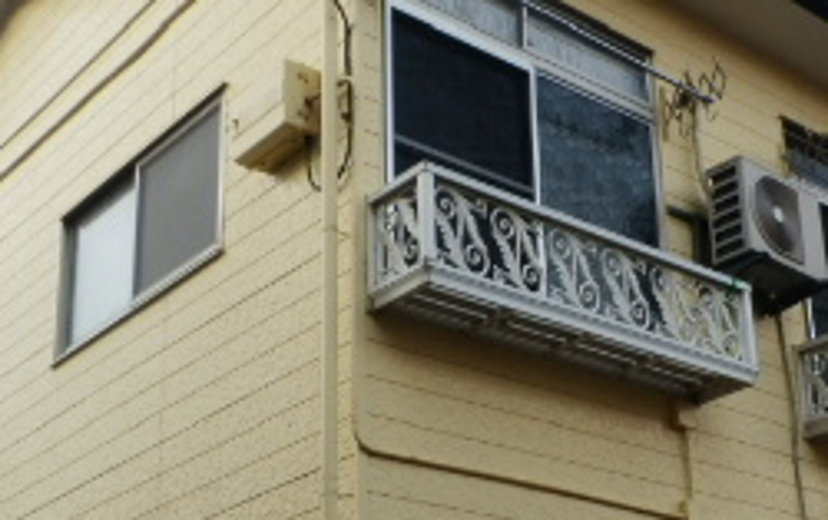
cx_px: 543
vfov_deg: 19.8
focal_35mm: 65
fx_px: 1469
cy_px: 424
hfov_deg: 31.3
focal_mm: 4.2
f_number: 3
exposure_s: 1/200
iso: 80
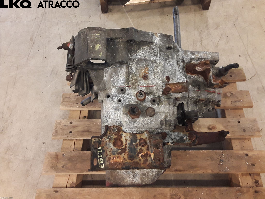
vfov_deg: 49.7
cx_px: 132
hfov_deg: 63.4
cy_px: 100
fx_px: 214
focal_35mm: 28
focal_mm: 2.91
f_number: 1.9
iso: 125
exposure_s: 1/50
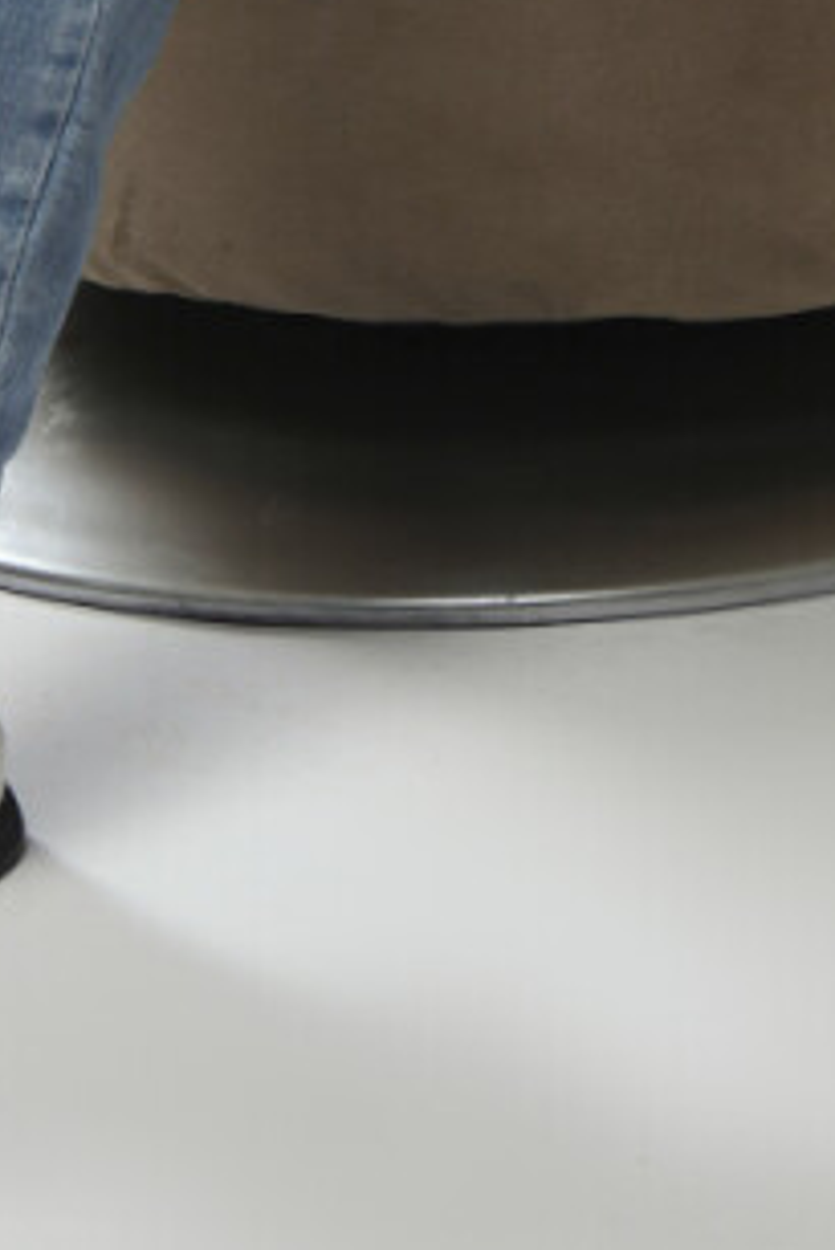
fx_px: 6116
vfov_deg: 11.0
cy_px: -908
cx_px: 472
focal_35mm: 176
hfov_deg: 7.8
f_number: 6.3
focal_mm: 45
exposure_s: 1/125
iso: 400
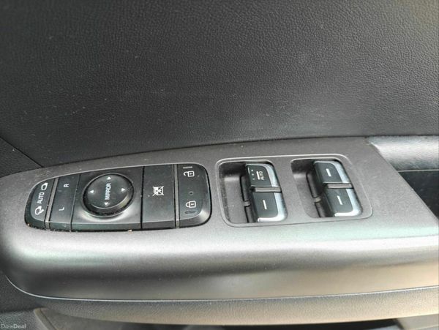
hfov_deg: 71.6
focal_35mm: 24
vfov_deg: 56.9
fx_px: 305
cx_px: 220
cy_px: 165
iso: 640
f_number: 1.7
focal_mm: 6.06
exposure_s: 1/100
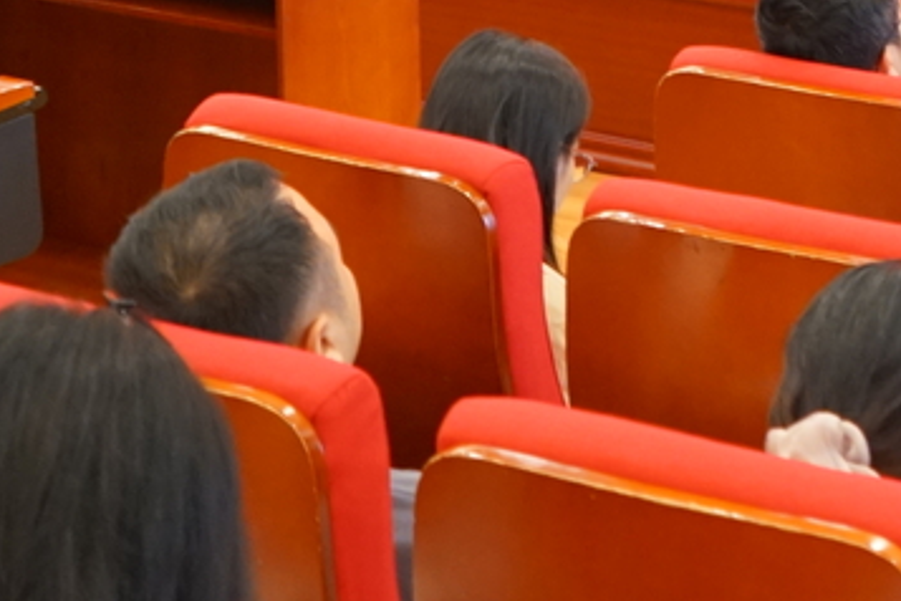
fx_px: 3904
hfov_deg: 13.0
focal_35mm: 156
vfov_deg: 8.3
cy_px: -686
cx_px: 931
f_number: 3.5
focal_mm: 29
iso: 1600
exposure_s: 1/60
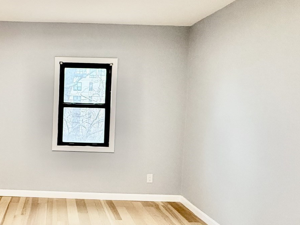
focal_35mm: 32
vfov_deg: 44.2
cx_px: 51
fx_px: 277
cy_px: 112
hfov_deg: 52.3
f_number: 2.2
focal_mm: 2.22
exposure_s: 1/120
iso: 320
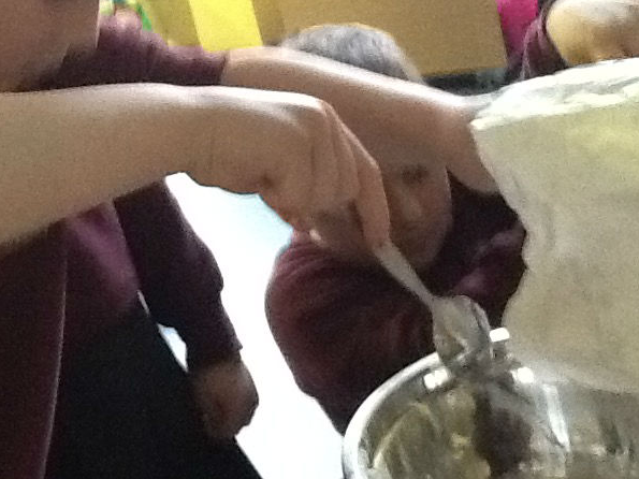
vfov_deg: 20.6
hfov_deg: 26.9
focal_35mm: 71
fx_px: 1310
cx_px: 134
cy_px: 162
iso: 400
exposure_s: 1/15
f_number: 2.4
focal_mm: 2.03
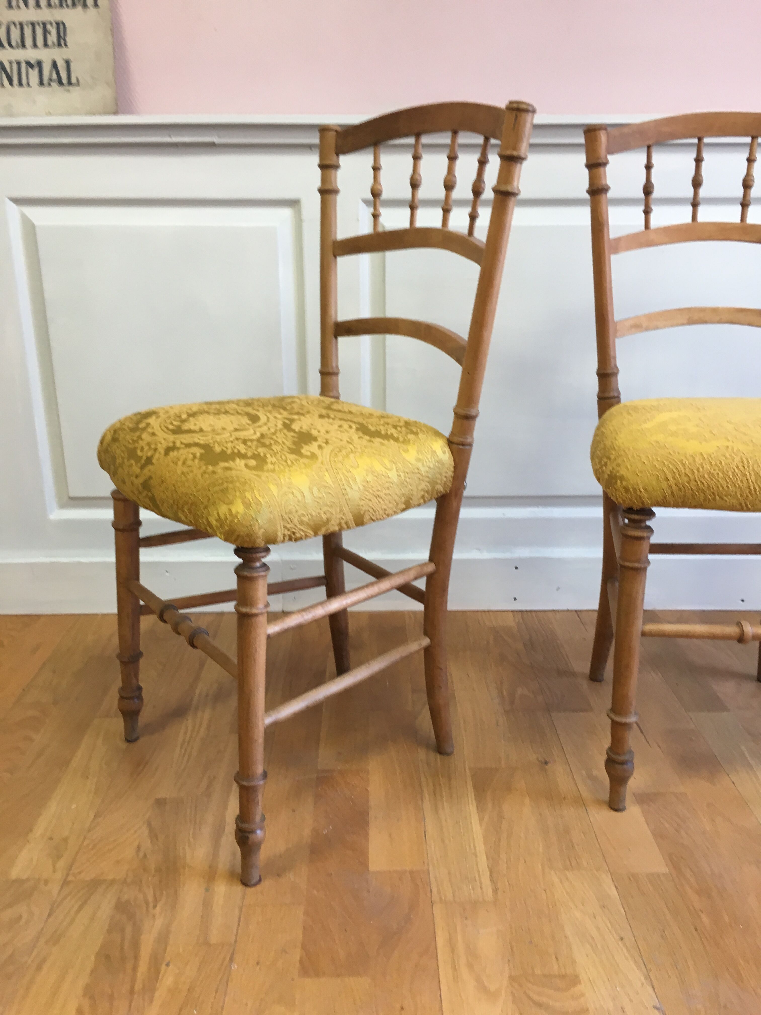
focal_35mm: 29
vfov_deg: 61.7
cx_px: 380
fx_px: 850
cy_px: 508
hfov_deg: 48.2
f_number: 2.2
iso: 80
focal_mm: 4.15
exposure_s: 1/33
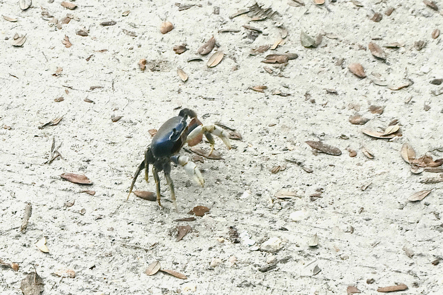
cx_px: 222
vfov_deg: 20.6
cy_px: 148
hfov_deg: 30.5
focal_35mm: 66
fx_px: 812
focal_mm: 44
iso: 2000
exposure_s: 1/640
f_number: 13
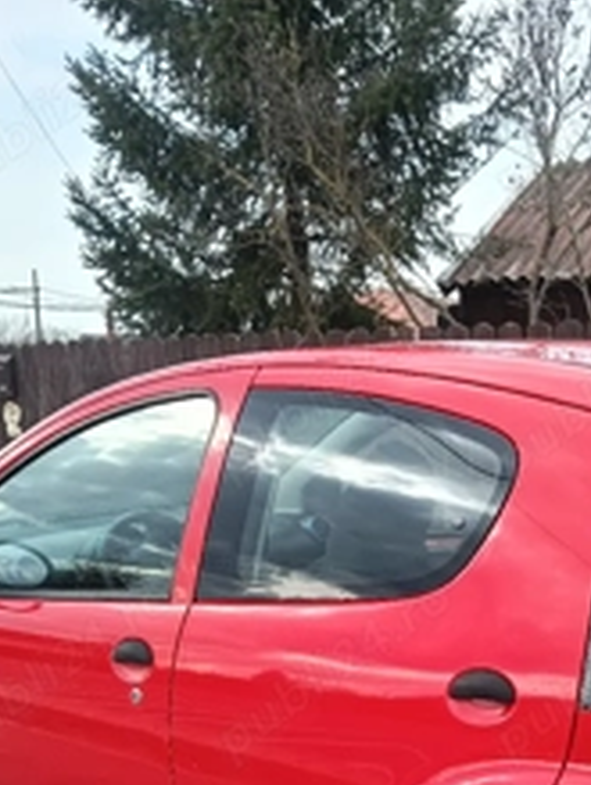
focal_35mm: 49
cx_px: 405
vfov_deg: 36.4
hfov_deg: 29.5
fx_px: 1112
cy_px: 710
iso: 50
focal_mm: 3.98
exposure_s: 1/169
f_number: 1.8
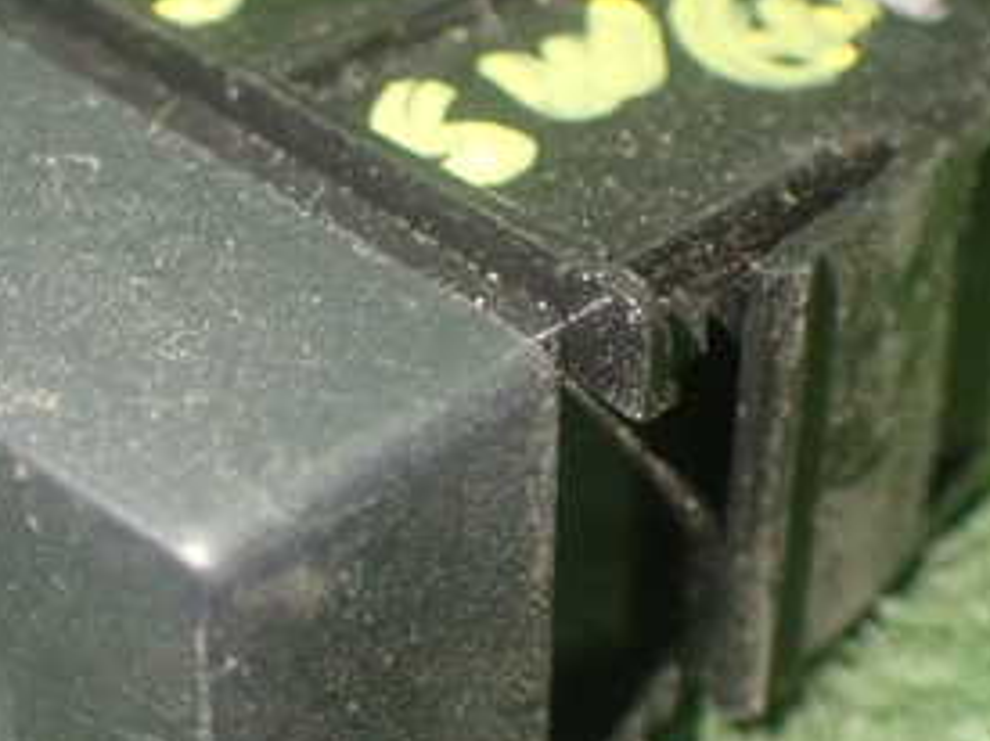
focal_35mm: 96
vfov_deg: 15.4
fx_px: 2744
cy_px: 363
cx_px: 252
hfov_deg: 20.3
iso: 800
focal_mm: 7.84
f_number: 2.9
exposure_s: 1/30
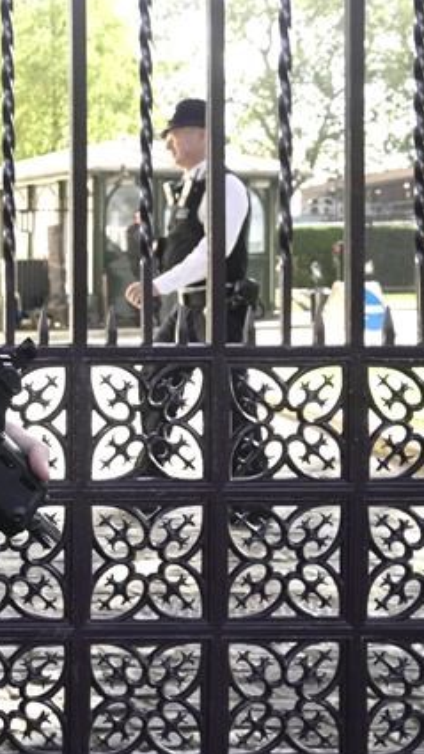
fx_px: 960
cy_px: 382
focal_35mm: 48
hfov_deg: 22.1
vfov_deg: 42.9
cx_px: -142
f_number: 8
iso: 2500
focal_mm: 30
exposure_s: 1/500
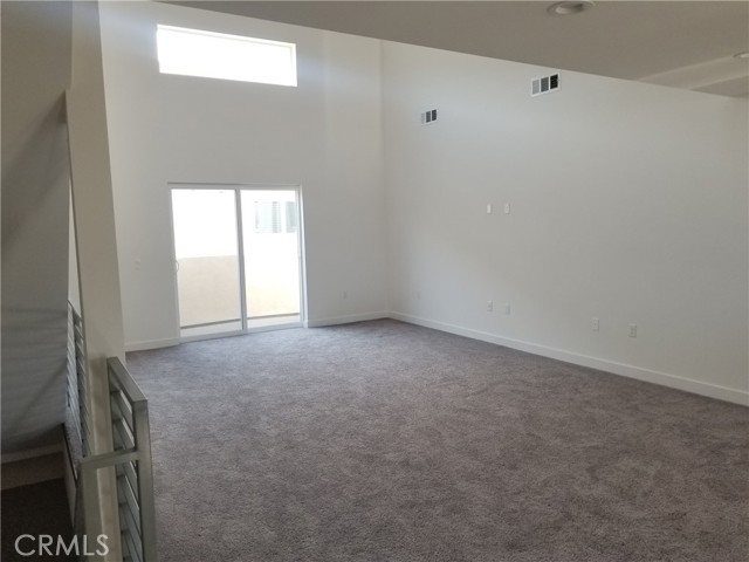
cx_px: 374
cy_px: 281
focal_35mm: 26
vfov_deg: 53.1
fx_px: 563
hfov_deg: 67.3
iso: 80
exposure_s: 1/120
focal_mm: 4.3
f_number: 1.7
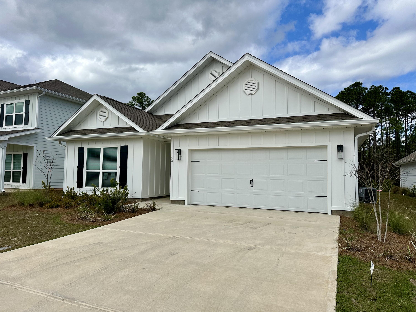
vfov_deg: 56.8
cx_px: 208
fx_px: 288
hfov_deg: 71.6
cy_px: 156
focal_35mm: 24
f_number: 1.78
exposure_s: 1/7576
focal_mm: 6.86
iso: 80
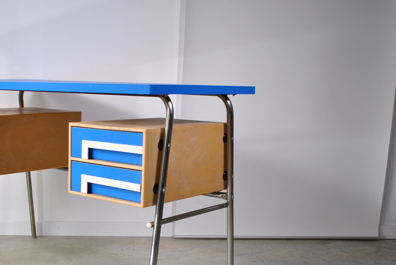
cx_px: 98
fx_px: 606
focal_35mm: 55
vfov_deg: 24.4
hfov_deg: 35.4
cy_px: 199
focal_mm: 22
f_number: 4.5
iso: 200
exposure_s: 1/80
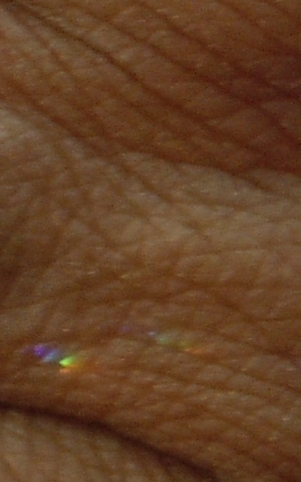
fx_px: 3753
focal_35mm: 286
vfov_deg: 7.3
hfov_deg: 4.5
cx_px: -483
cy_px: 72
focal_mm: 8.1
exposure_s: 1/125
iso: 320
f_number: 4.6
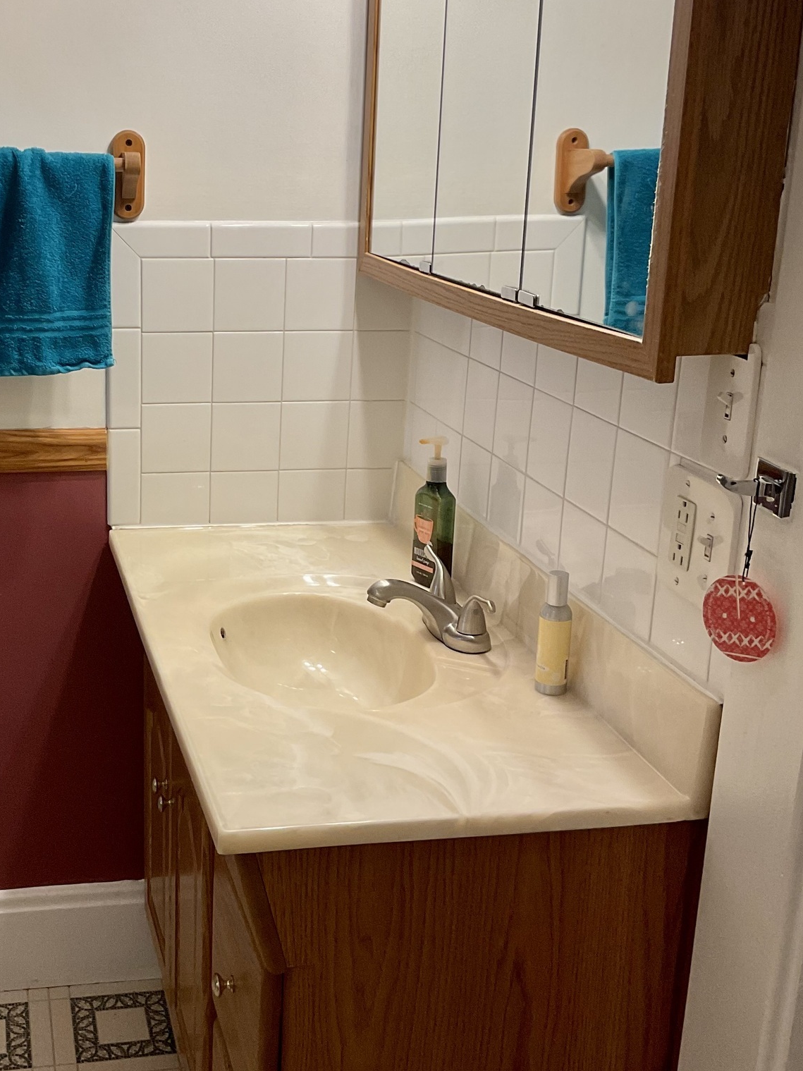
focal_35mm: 44
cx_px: 200
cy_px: 518
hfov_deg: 32.3
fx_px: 1361
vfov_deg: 42.9
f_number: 1.8
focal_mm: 3
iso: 50
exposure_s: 1/60
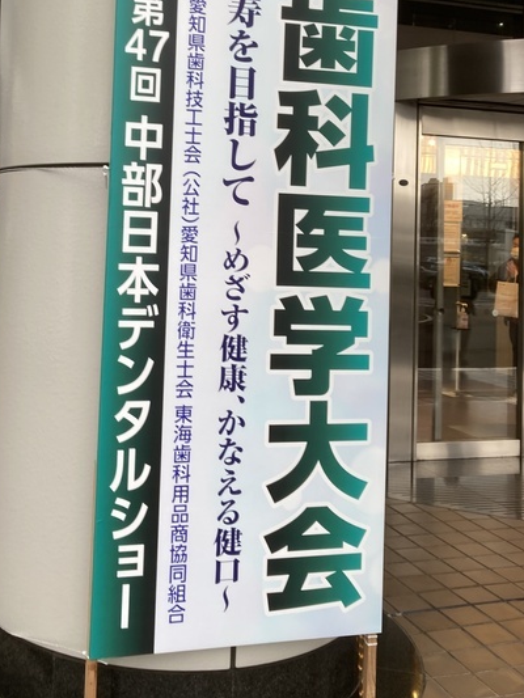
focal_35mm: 42
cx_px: 166
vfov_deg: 43.6
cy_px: 187
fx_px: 847
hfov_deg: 34.0
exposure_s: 1/120
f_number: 1.8
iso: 25
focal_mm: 3.99
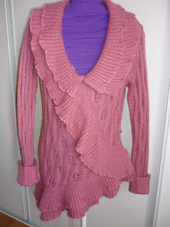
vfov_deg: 55.4
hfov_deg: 42.9
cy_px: 114
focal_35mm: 33
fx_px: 216
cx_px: 85
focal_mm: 5.5
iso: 100
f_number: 2.8
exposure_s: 1/30
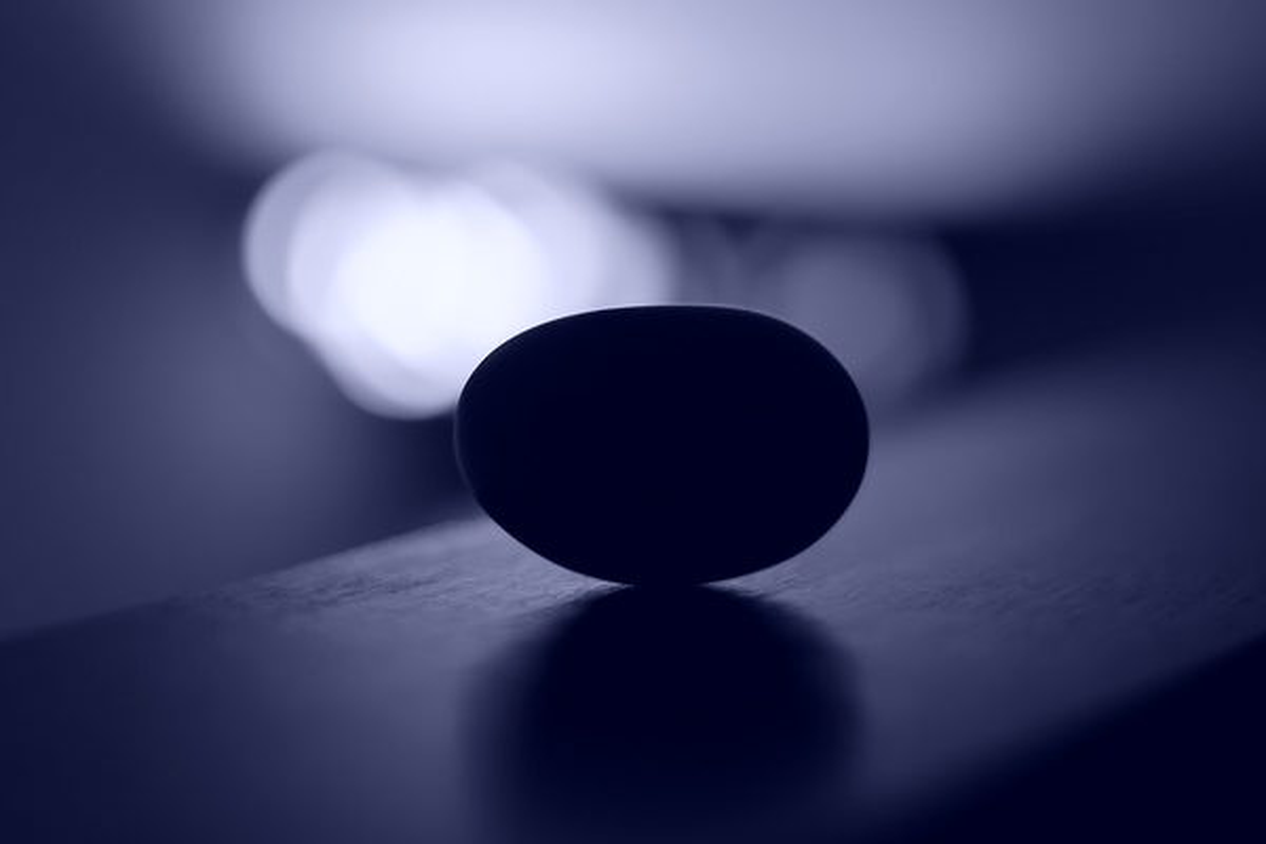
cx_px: 633
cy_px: 422
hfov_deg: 27.0
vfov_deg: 18.2
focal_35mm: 75
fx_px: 2637
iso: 400
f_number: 1.8
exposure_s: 1/1250
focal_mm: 50
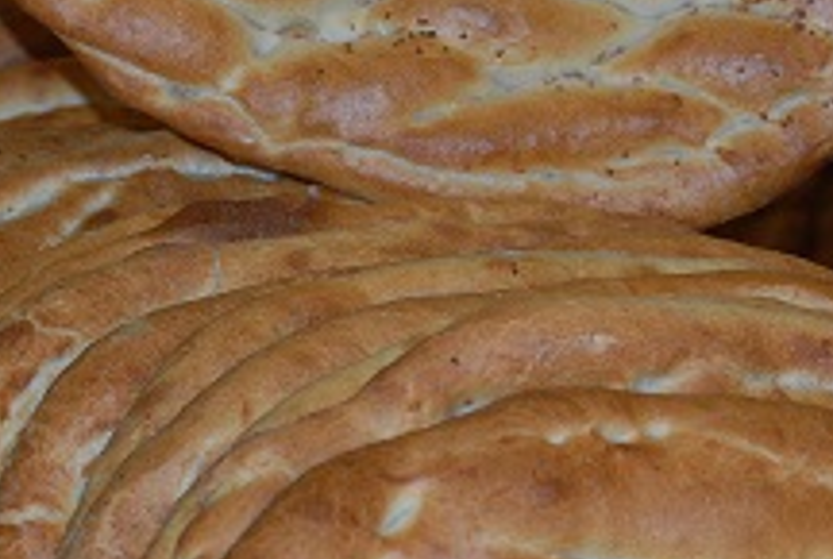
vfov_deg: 7.5
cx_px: 521
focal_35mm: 183
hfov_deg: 11.2
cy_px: 283
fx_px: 4243
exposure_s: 1/60
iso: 200
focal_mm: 44
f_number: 4.8
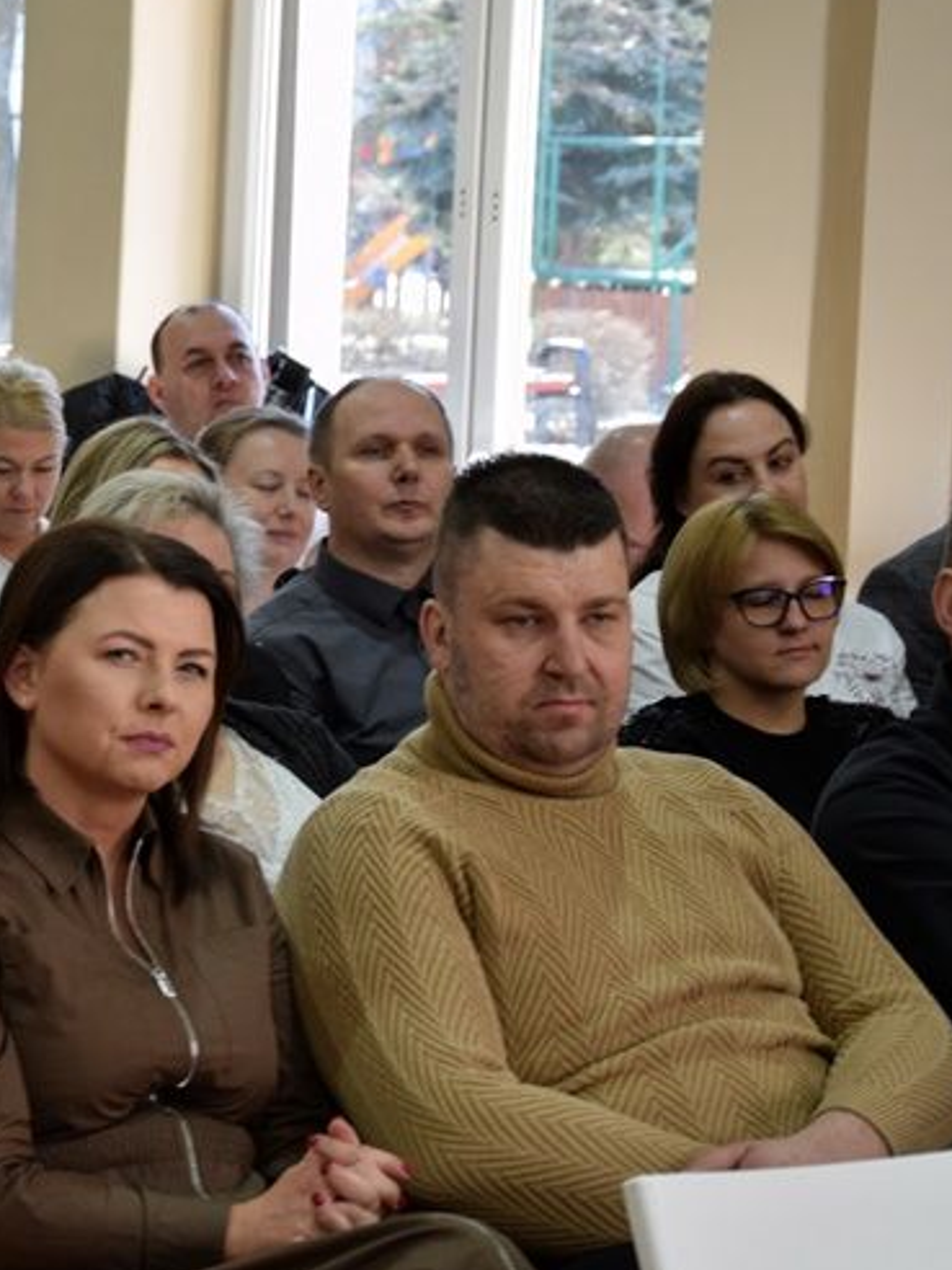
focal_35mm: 153
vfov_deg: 12.9
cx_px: 31
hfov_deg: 9.6
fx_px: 5610
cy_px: 617
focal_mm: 58
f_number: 5
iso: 400
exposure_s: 1/100
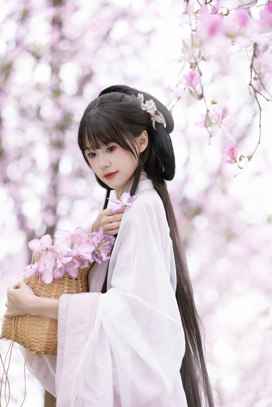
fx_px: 1417
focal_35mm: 125
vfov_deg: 16.4
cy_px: 204
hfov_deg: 11.0
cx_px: 136
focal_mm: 125
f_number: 2.8
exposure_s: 1/250
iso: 160
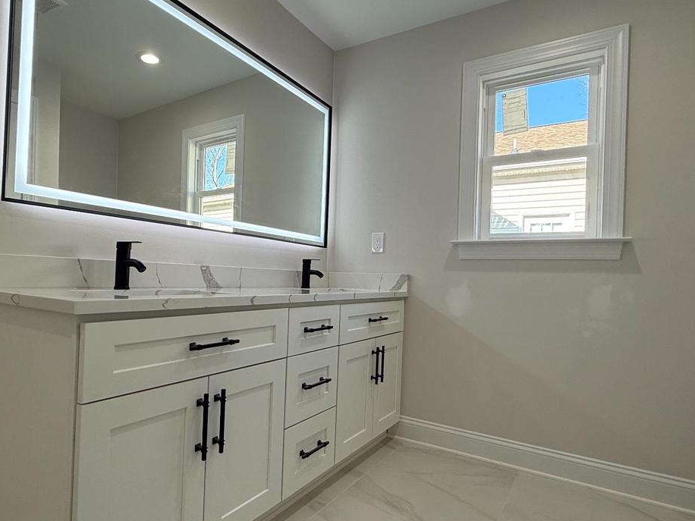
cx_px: 313
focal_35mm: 22
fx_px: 442
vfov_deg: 61.1
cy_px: 271
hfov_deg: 76.2
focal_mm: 2.22
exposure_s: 1/120
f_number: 2.2
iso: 64
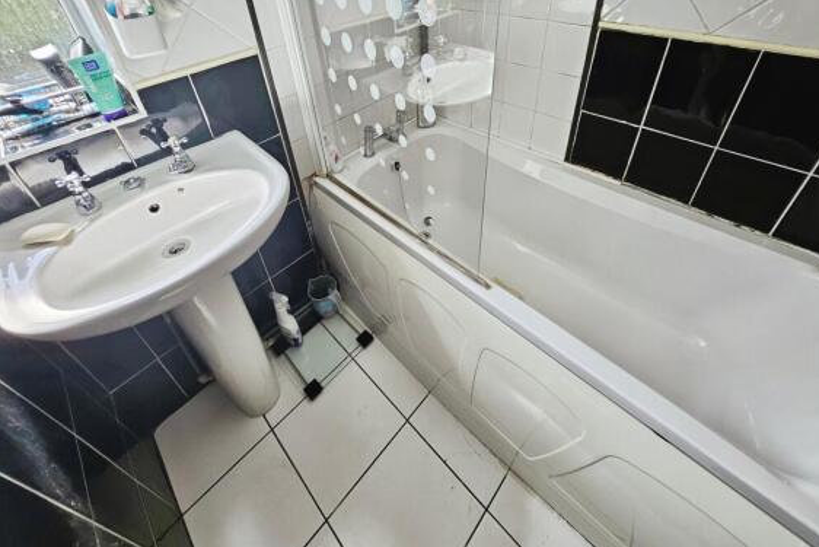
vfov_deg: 81.2
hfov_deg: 104.2
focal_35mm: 14
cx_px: 423
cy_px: 271
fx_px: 319
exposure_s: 1/50
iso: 64
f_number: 2.2
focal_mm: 1.7
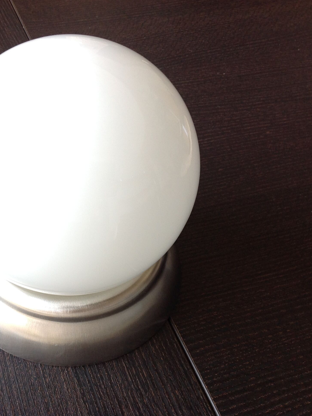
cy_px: 207
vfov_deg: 40.4
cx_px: 65
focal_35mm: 47
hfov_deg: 30.2
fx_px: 565
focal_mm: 4.28
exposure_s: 1/60
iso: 80
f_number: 2.4
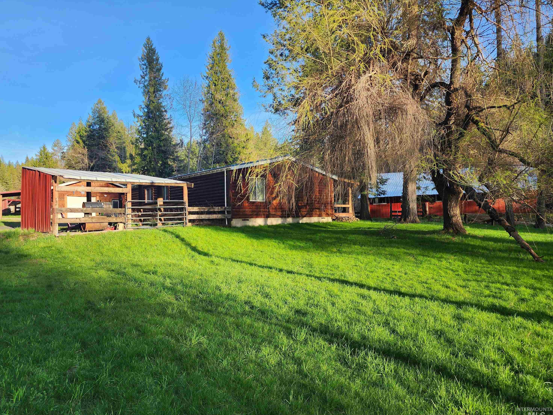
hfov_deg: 71.6
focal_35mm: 24
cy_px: 212
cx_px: 270
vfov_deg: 56.8
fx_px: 383
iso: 12
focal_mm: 6.4
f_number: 1.8
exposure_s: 1/199
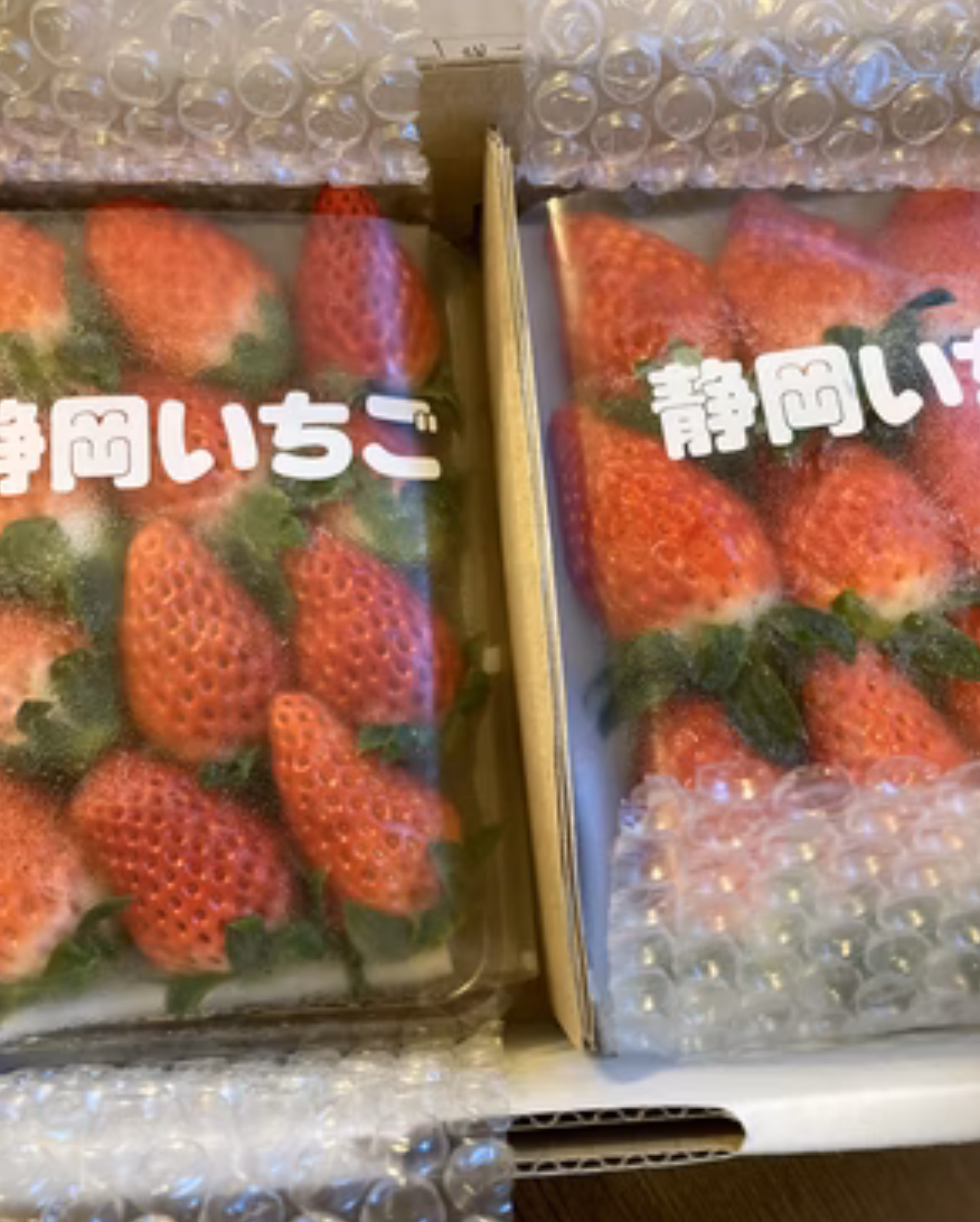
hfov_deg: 48.6
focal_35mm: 30
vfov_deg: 58.6
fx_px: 1086
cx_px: 480
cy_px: 561
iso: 320
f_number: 1.8
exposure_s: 1/50
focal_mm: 3.99
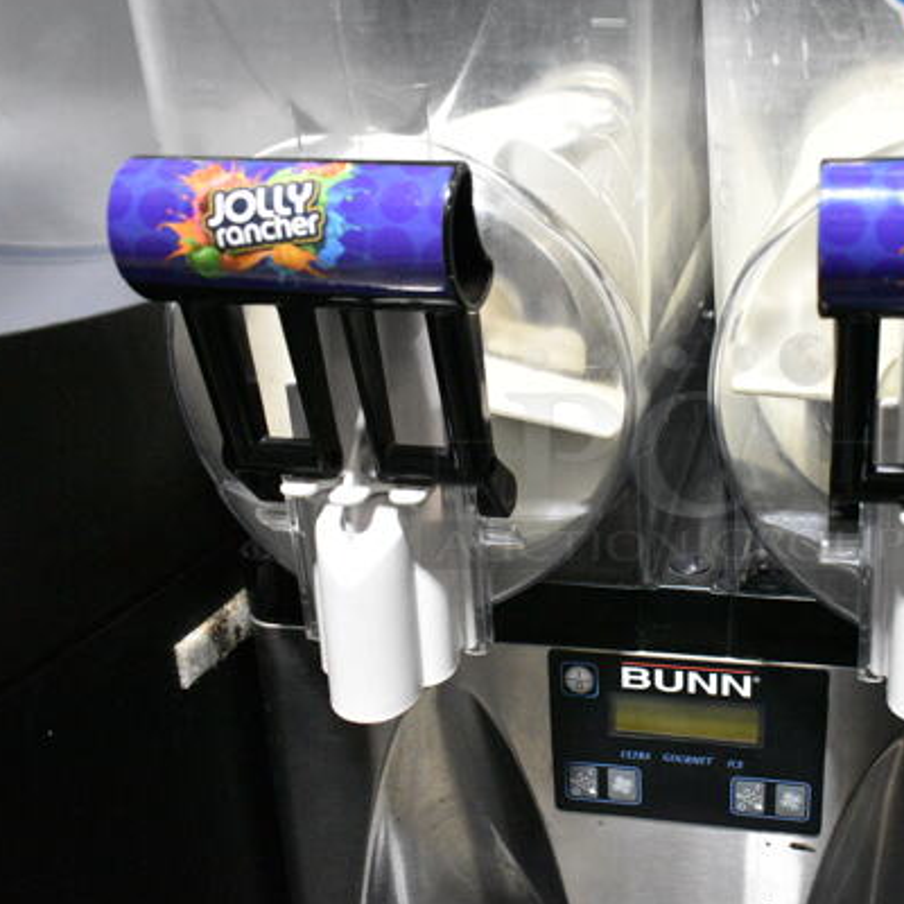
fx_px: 1034
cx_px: 673
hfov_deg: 45.6
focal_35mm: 35
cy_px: 450
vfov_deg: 47.2
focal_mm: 18
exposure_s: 1/320
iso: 6400
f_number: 4.5
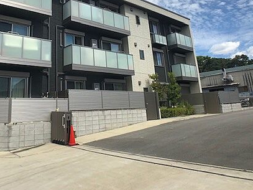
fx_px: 321
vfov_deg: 32.3
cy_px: 49
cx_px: 78
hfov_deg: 42.2
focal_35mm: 44
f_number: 1.8
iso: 20
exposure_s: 1/2024
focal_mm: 4
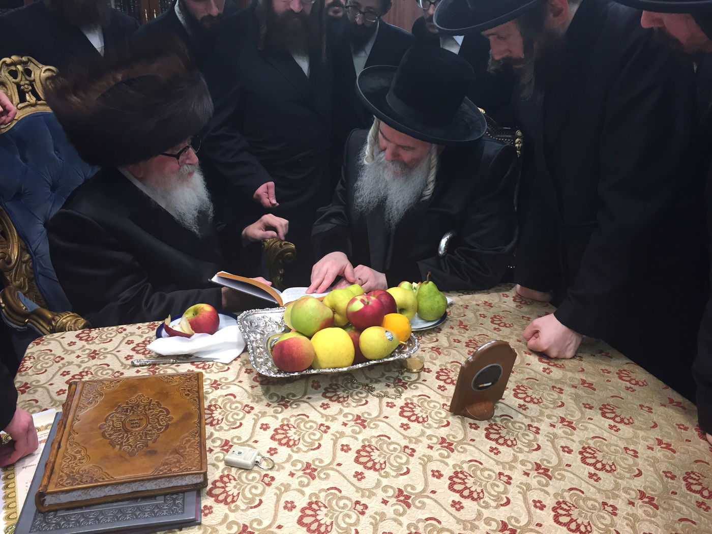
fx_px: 596
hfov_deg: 61.7
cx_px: 356
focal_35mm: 29
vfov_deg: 48.2
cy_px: 267
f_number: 2.2
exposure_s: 1/30
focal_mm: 4.15
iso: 40
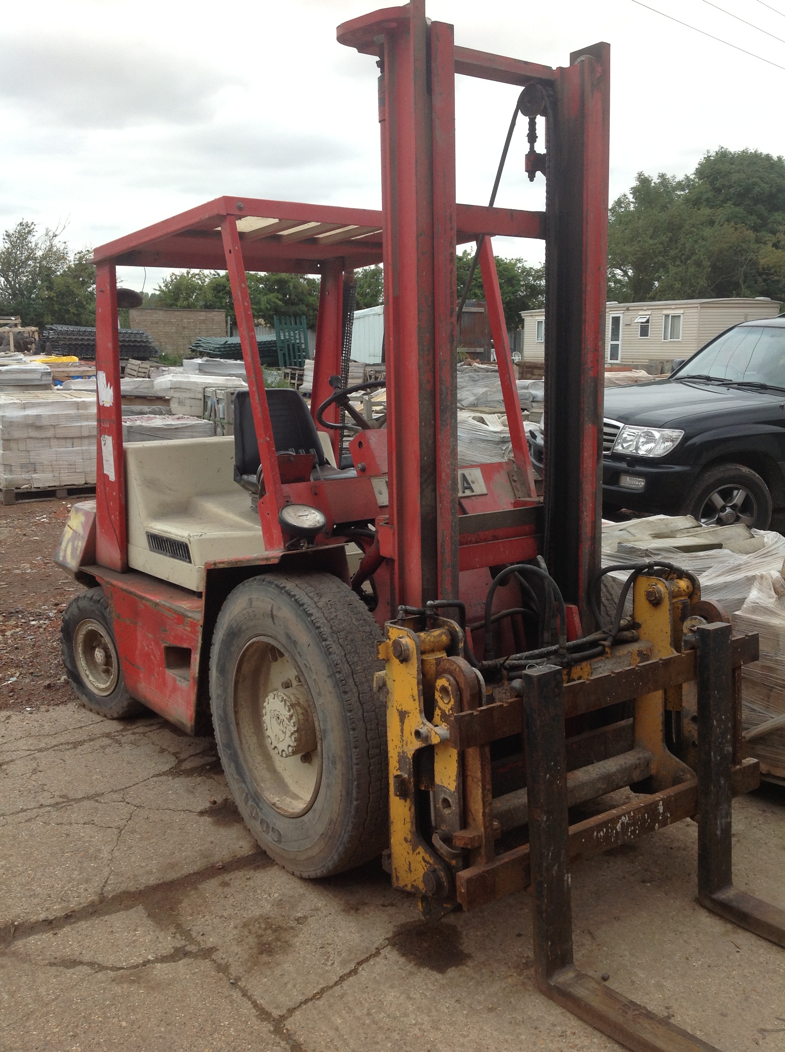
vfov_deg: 52.7
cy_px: 526
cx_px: 392
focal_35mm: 35
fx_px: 1061
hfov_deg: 40.6
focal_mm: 4.28
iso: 50
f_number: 2.4
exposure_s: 1/521
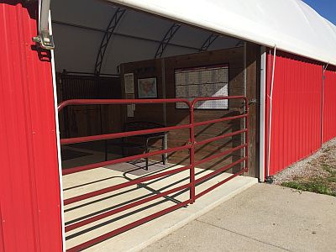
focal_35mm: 29
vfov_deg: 48.2
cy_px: 126
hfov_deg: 61.7
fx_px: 281
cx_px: 168
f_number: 2.2
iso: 32
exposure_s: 1/2564
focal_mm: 4.15
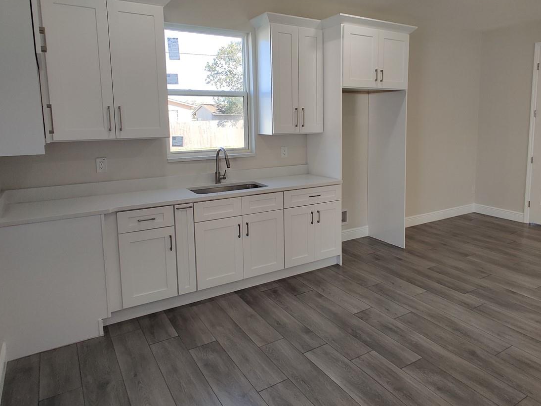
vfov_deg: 67.8
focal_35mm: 19
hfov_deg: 84.3
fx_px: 297
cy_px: 157
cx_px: 305
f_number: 2.2
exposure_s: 1/100
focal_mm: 2.25
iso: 125
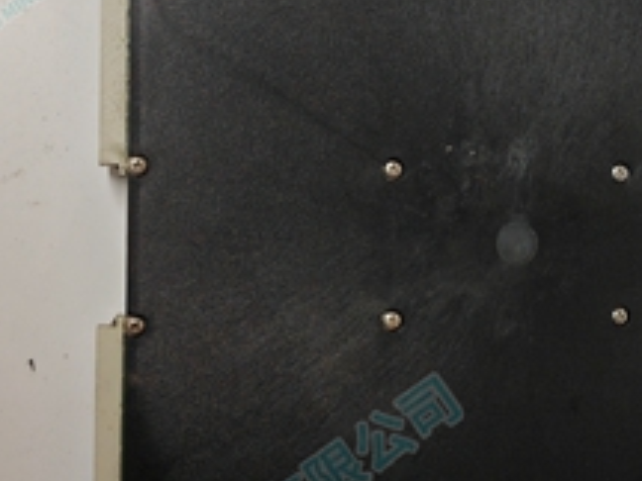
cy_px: 187
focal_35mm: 75
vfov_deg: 19.6
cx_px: 532
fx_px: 1391
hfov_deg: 25.5
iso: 640
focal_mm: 6.12
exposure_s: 1/100
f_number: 1.9
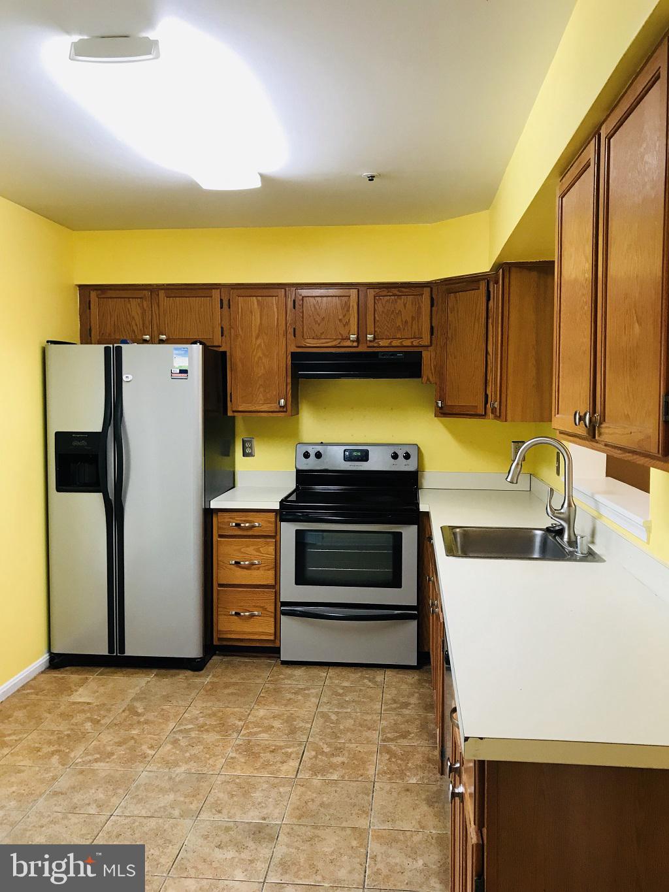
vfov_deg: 63.4
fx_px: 721
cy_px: 446
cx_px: 334
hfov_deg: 49.8
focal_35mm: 28
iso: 40
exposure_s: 1/20
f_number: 1.8
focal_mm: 3.99
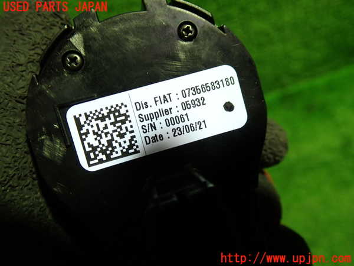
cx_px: 177
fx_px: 307
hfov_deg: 60.0
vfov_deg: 46.8
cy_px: 133
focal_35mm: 30
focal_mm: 5.4
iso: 200
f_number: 2.3
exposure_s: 1/30
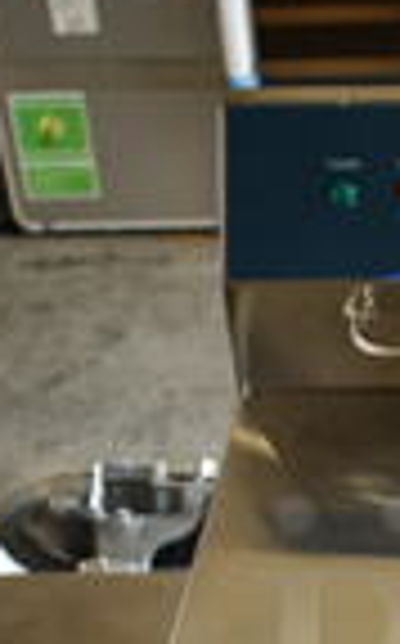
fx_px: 1610
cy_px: 658
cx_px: 512
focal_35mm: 92
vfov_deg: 21.7
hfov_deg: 13.7
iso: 160
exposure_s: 1/30
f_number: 3.5
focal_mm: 18
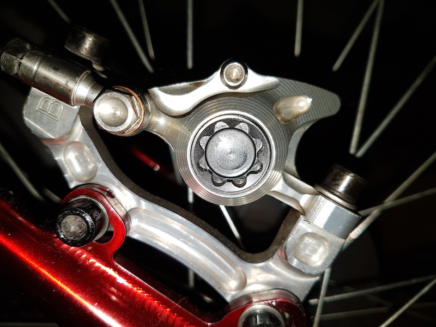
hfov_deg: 67.3
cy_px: 164
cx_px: 218
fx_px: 327
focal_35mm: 26
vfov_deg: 53.1
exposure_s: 1/357
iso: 40
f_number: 1.7
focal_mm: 4.2
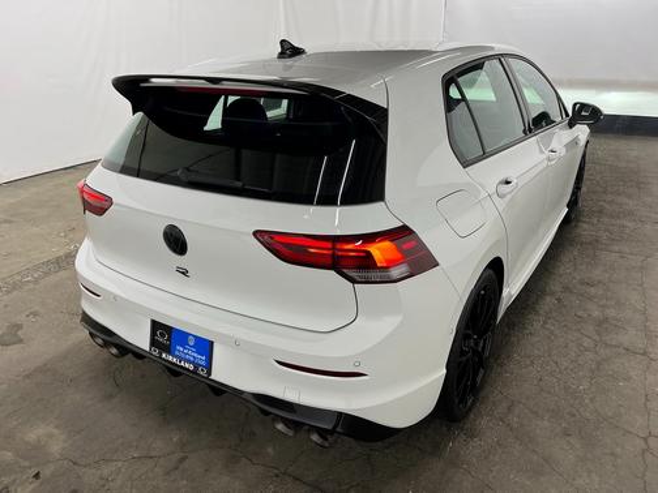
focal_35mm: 26
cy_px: 246
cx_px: 329
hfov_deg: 67.3
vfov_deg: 53.1
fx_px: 494
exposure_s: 1/121
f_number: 1.6
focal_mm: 5.1
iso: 80
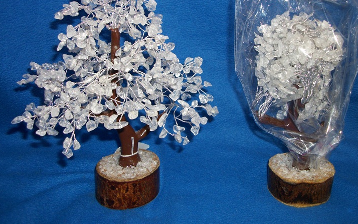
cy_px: 85
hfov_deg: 51.5
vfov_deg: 33.4
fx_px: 371
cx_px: 196
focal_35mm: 38
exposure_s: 1/50
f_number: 2.9
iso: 80
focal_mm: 5.7
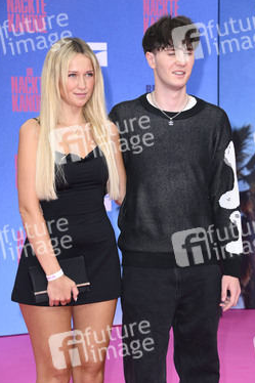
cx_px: 131
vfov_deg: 16.5
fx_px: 1319
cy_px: 192
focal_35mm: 124
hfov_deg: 11.0
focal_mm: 116
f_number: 7.1
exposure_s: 1/250
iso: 250
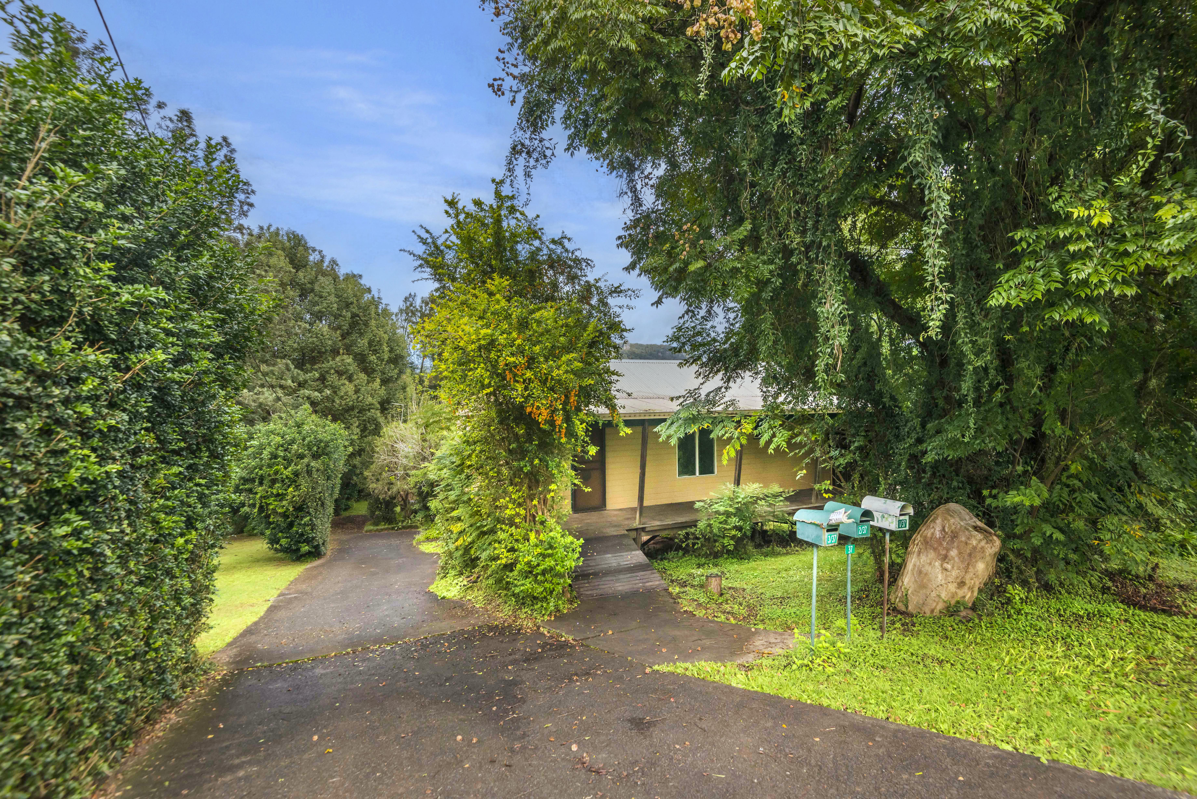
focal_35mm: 16
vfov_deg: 73.8
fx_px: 532
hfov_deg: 96.7
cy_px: 400
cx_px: 598
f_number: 8
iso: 800
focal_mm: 16
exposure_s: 1/500
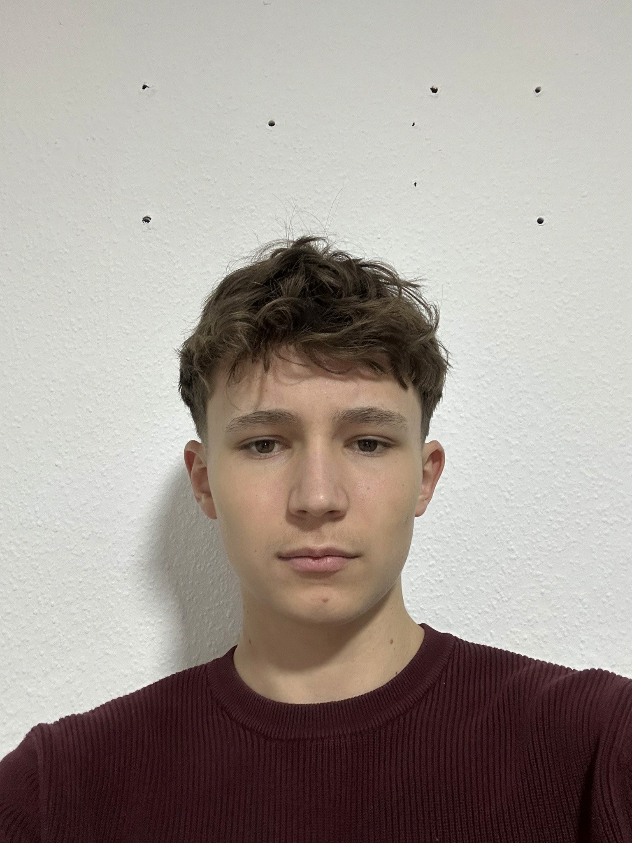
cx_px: 316
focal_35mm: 30
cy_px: 422
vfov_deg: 60.0
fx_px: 730
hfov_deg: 46.8
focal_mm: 2.69
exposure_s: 1/33
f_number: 1.9
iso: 250
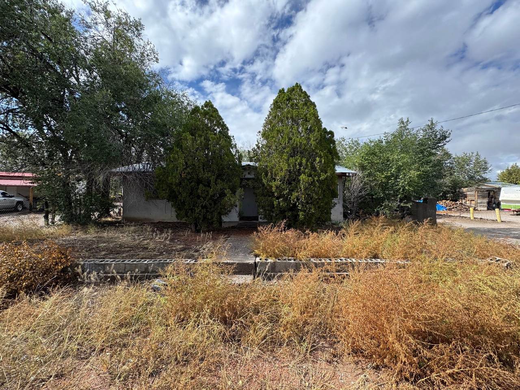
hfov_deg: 102.1
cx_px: 260
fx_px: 210
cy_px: 195
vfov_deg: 85.7
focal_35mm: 14
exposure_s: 1/1006
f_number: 2.2
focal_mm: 2.22
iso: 40
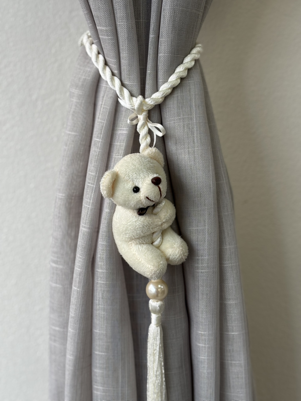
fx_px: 603
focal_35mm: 52
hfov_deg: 28.0
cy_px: 200
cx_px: 150
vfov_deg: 36.8
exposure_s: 1/60
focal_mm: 5.96
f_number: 1.6
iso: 50
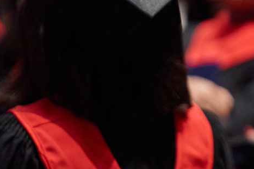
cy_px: 65
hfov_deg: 4.0
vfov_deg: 2.7
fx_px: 3625
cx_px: 280
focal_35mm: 514
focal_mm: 200
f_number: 2.8
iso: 5000
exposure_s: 1/250
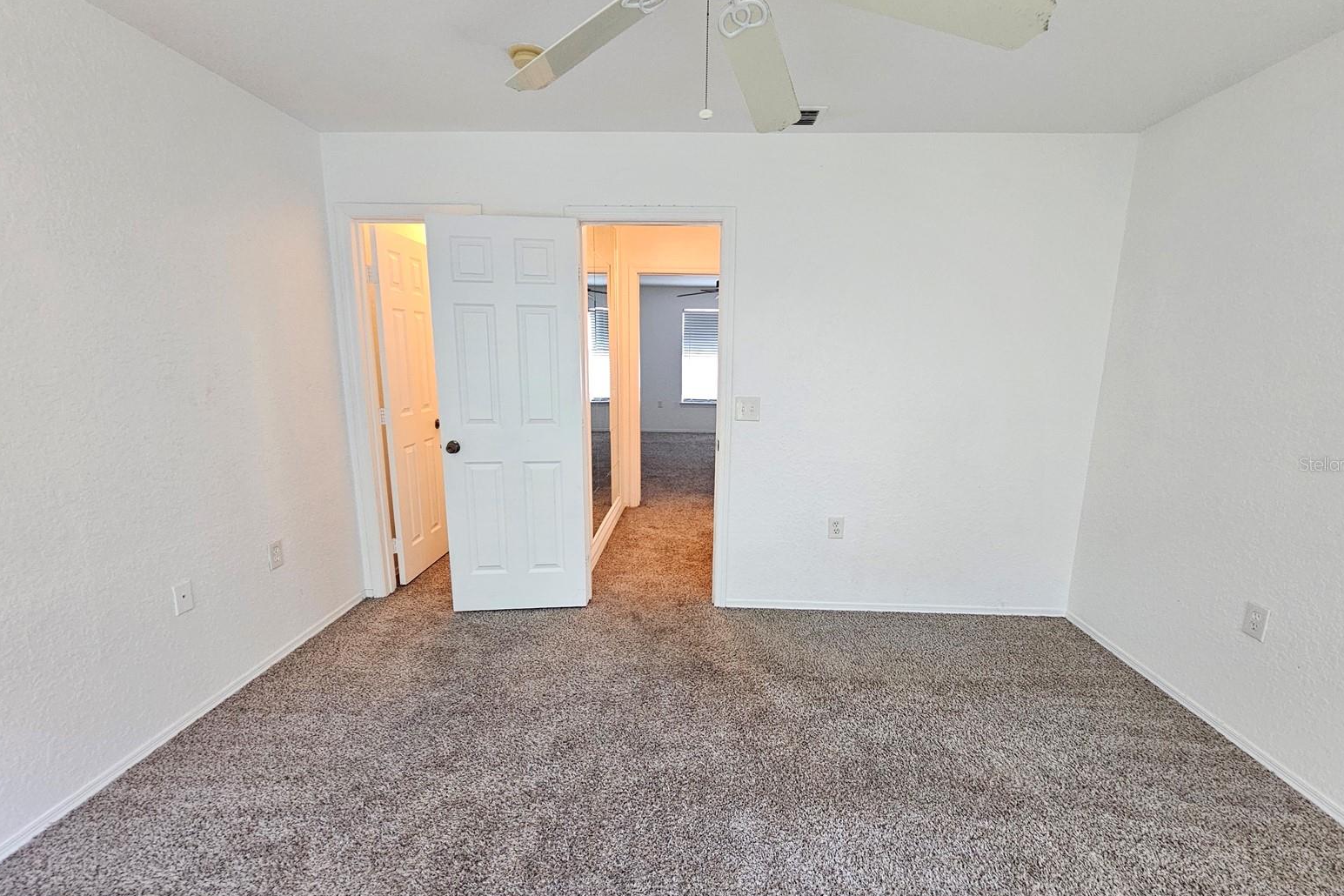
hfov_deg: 104.2
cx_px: 685
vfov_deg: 81.2
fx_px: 523
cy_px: 464
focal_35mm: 14
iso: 400
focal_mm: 2.2
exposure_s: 1/40
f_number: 2.2
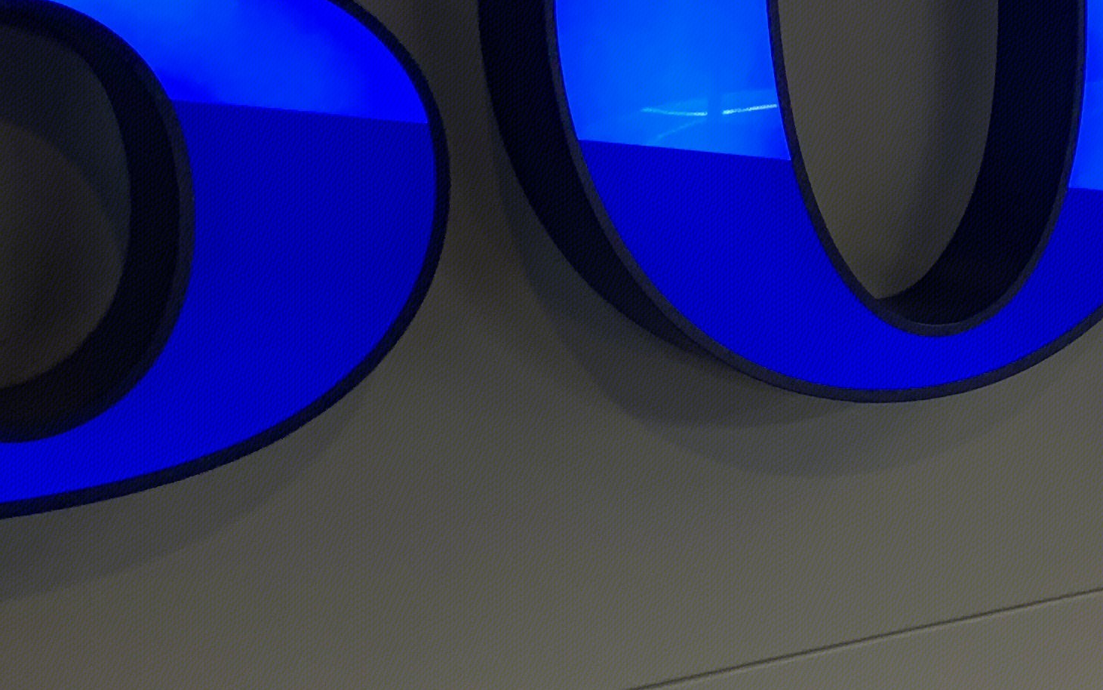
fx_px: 2285
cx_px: 877
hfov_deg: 26.6
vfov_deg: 16.9
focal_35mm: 76
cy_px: 76
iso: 250
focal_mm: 4.25
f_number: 1.8
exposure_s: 1/33
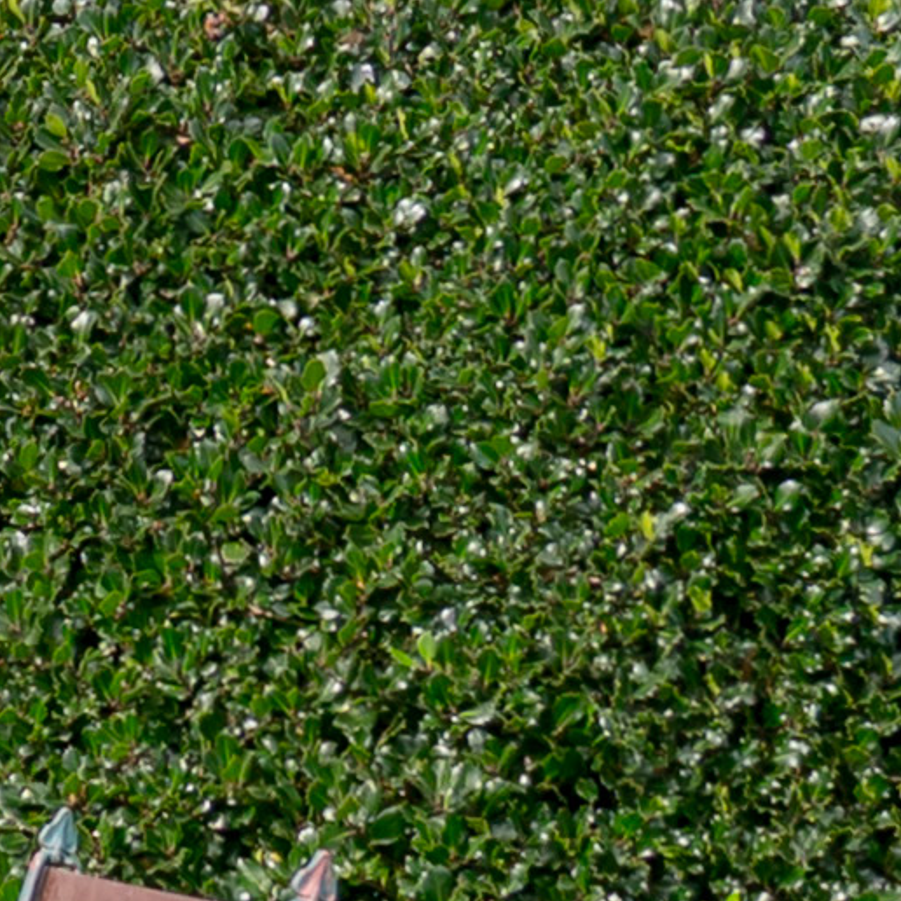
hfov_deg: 5.1
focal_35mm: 329
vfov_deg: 5.3
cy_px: -117
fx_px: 9688
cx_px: -1558
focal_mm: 34
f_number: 5
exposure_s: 1/250
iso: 100
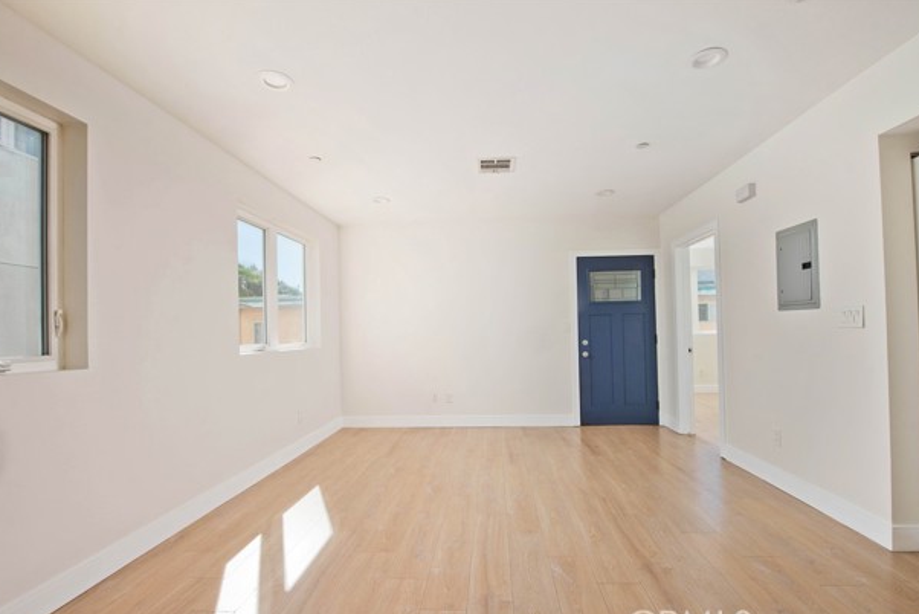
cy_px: 320
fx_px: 434
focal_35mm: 17
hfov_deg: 93.2
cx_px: 466
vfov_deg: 70.5
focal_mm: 16
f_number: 6.3
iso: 400
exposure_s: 1/800
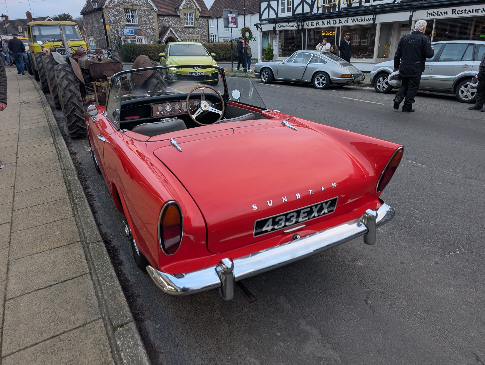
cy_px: 182
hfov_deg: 71.5
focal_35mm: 24
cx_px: 242
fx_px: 337
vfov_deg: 56.9
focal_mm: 6.9
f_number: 1.68
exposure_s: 1/100
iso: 47
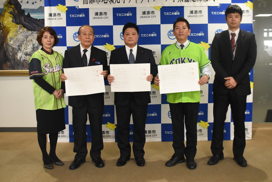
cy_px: 68
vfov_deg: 36.7
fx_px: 272
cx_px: 151
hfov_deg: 53.0
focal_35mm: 36
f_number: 3.5
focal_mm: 18
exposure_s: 1/250
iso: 2000
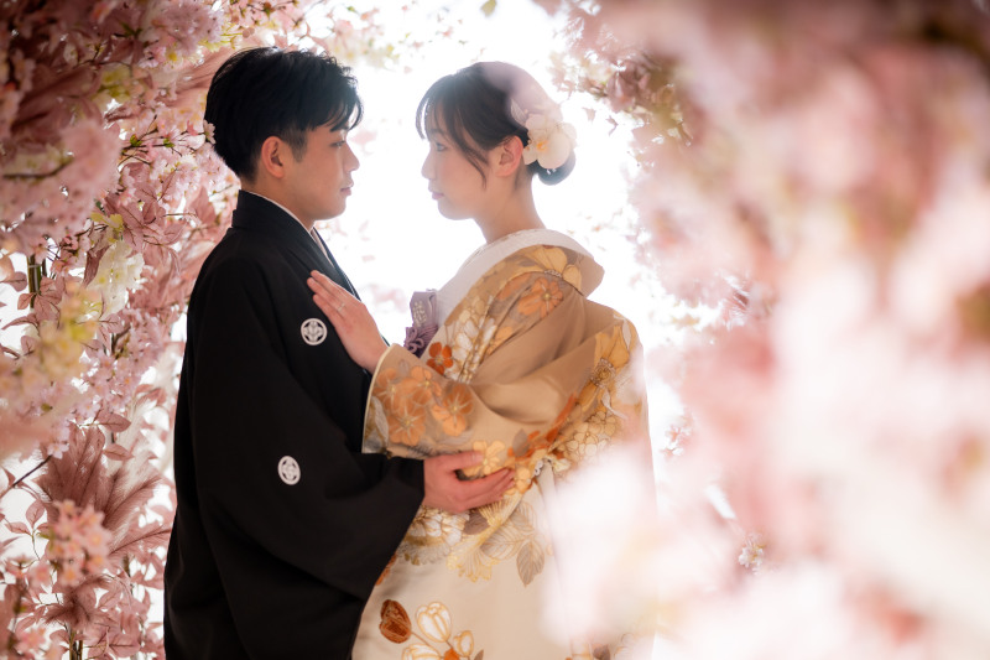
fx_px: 2337
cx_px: 495
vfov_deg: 16.1
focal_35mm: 85
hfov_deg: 23.9
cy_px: 330
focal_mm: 85
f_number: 1.8
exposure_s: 1/200
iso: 200
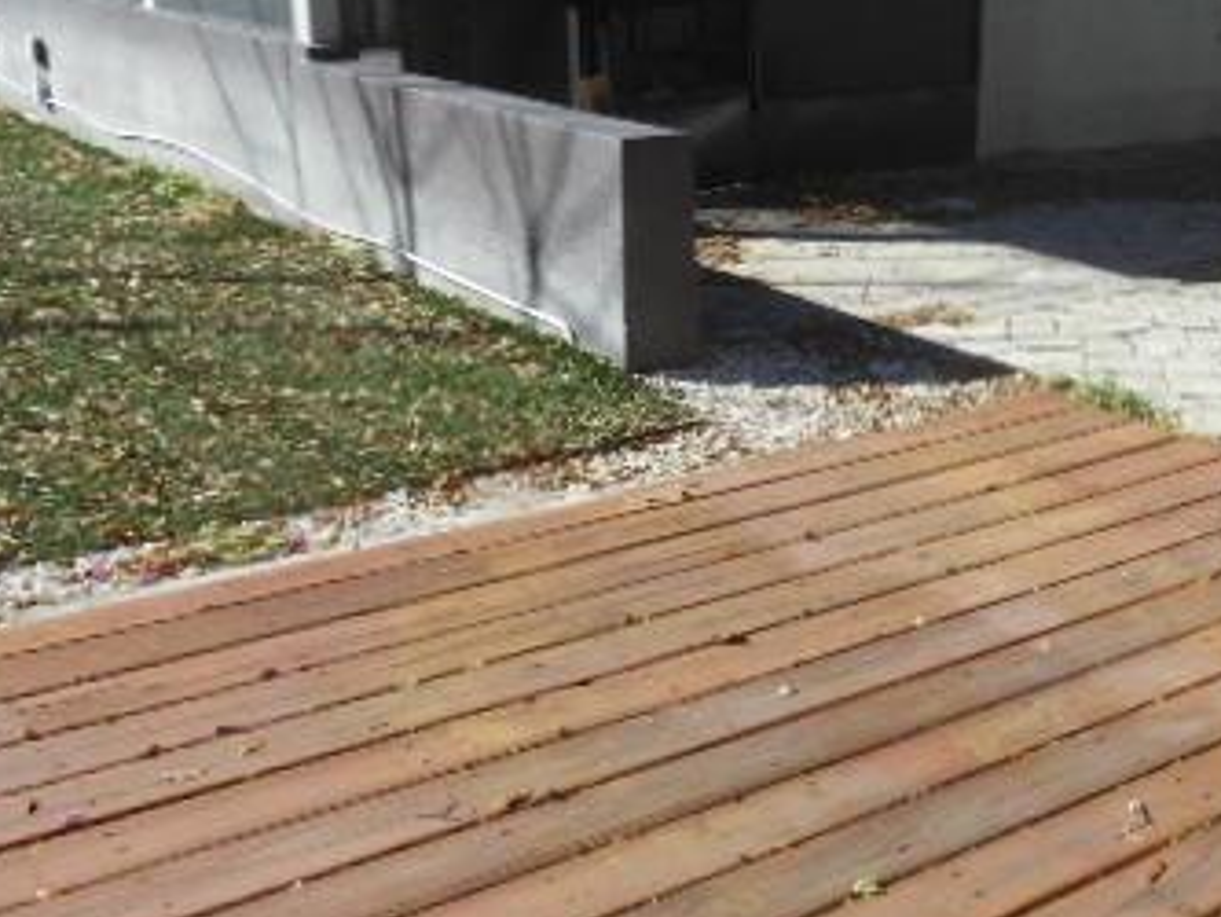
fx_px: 1694
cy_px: 257
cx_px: 799
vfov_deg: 29.9
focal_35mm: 48
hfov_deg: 39.2
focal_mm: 4.5
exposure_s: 1/640
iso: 80
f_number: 3.2
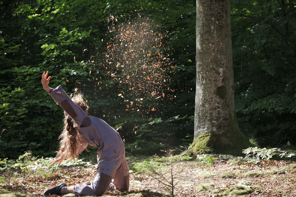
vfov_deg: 11.8
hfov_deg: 17.6
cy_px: 98
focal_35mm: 116
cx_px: 148
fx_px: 954
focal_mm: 116
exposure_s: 1/500
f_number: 6.1
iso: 1250
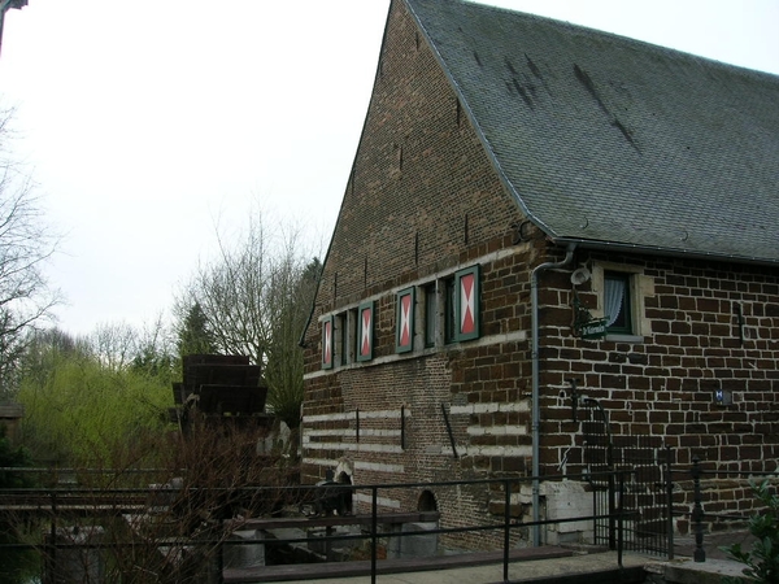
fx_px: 765
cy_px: 292
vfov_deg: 41.8
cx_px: 390
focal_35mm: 34
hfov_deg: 54.0
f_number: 4.9
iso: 50
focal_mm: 5.7
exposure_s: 1/185
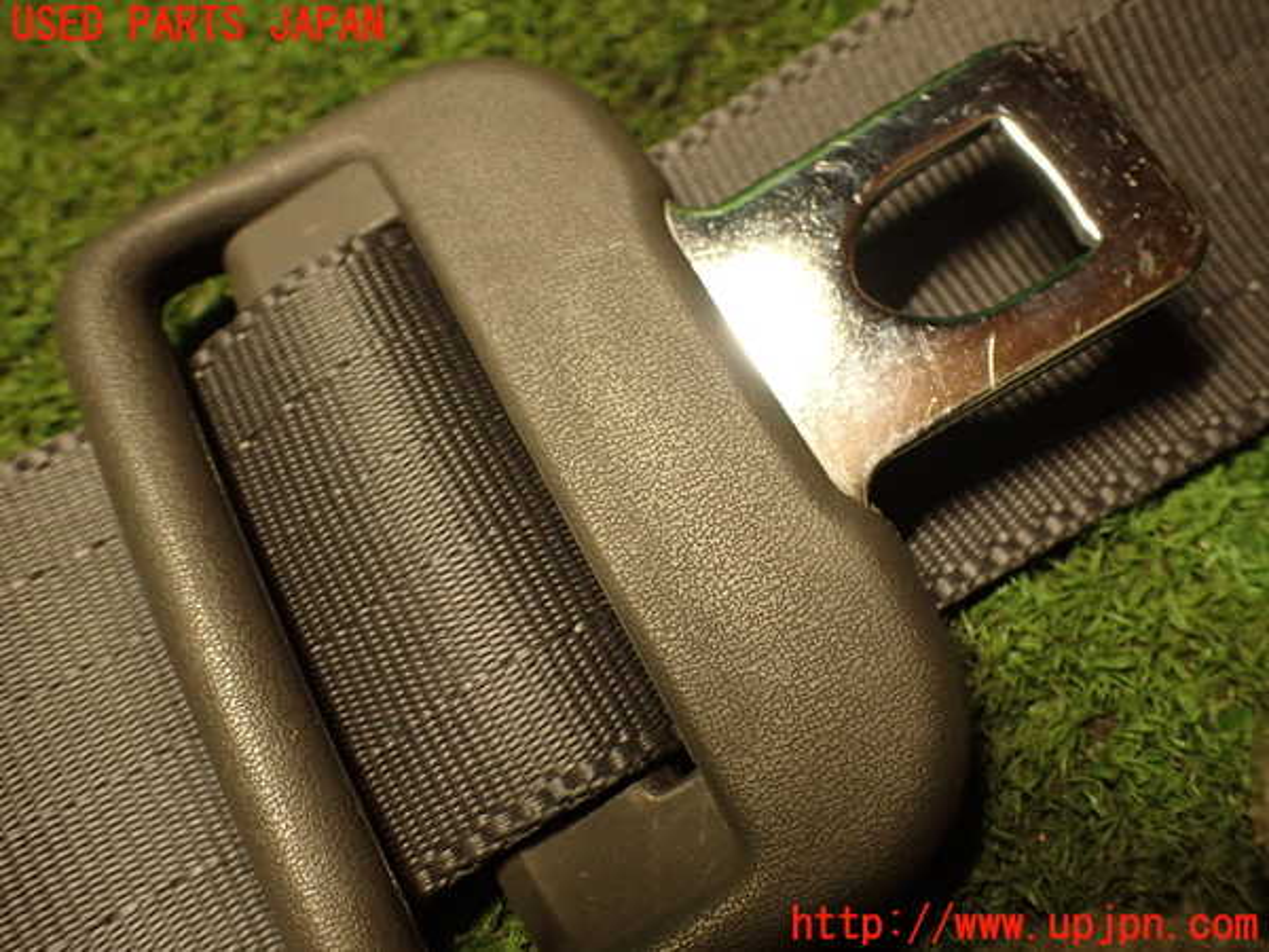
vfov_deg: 44.2
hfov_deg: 56.8
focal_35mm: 32
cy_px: 476
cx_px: 634
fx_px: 1173
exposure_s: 1/30
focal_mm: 5.79
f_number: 2.4
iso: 400
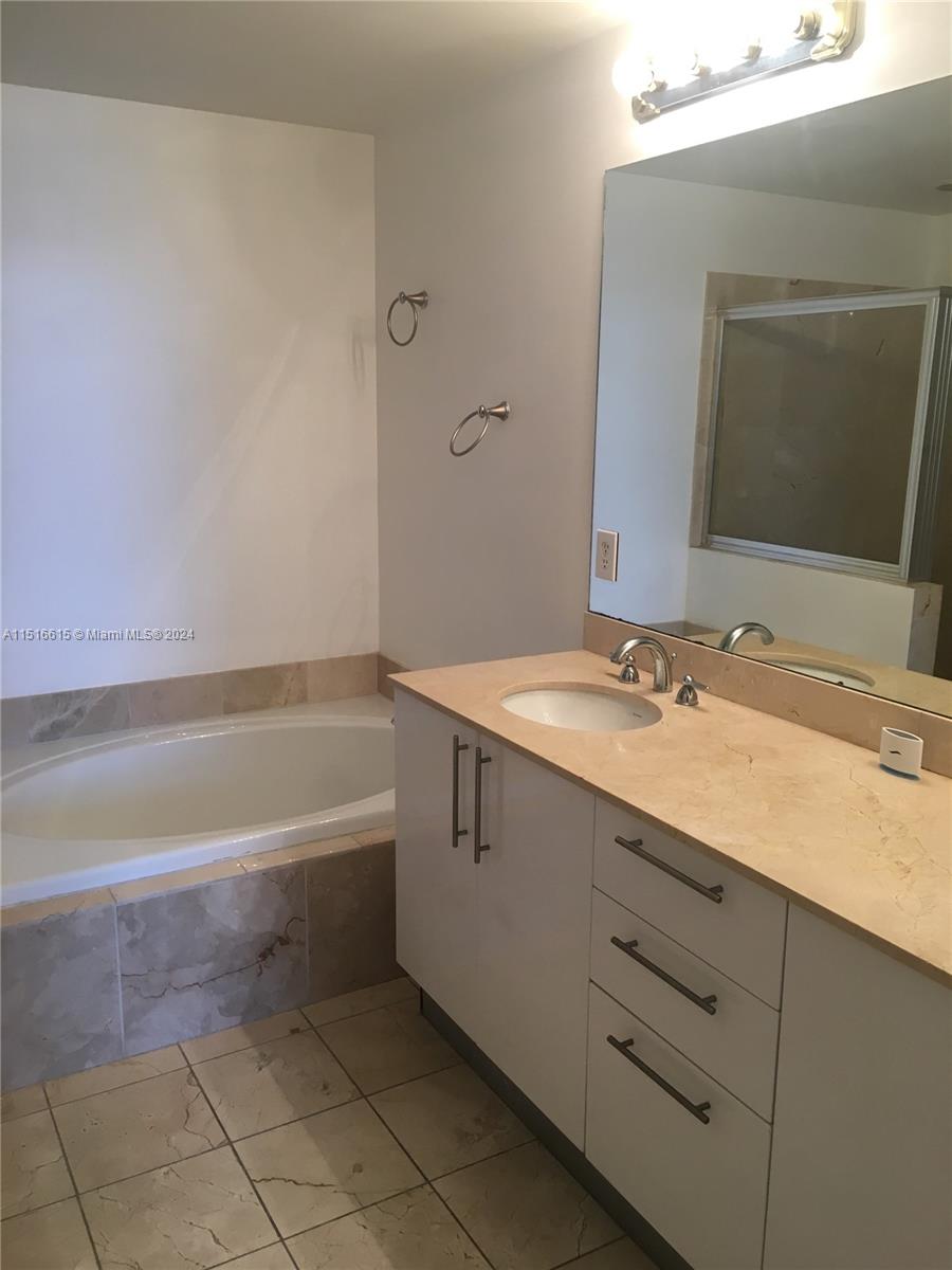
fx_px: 1063
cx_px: 476
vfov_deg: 61.7
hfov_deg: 48.2
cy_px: 635
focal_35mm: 29
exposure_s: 1/30
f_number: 2.2
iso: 50
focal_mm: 4.15
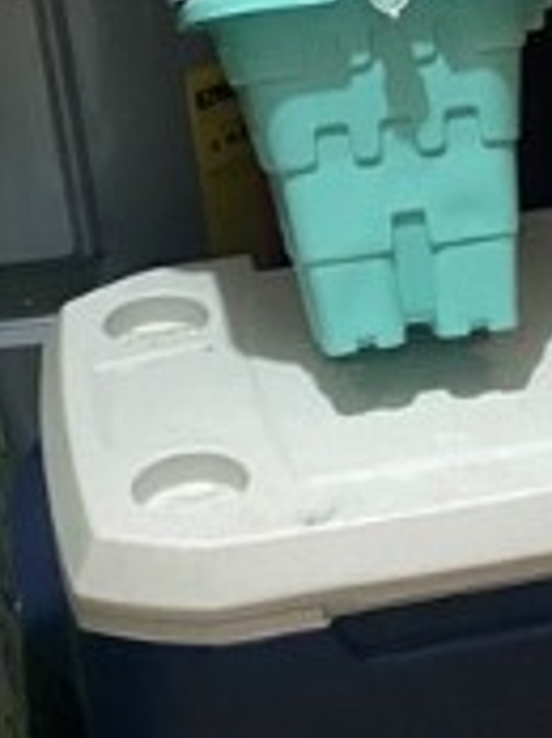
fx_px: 2451
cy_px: 254
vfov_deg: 17.1
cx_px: 501
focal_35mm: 115
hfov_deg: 12.7
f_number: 1.8
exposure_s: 1/40
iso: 500
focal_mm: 4.25
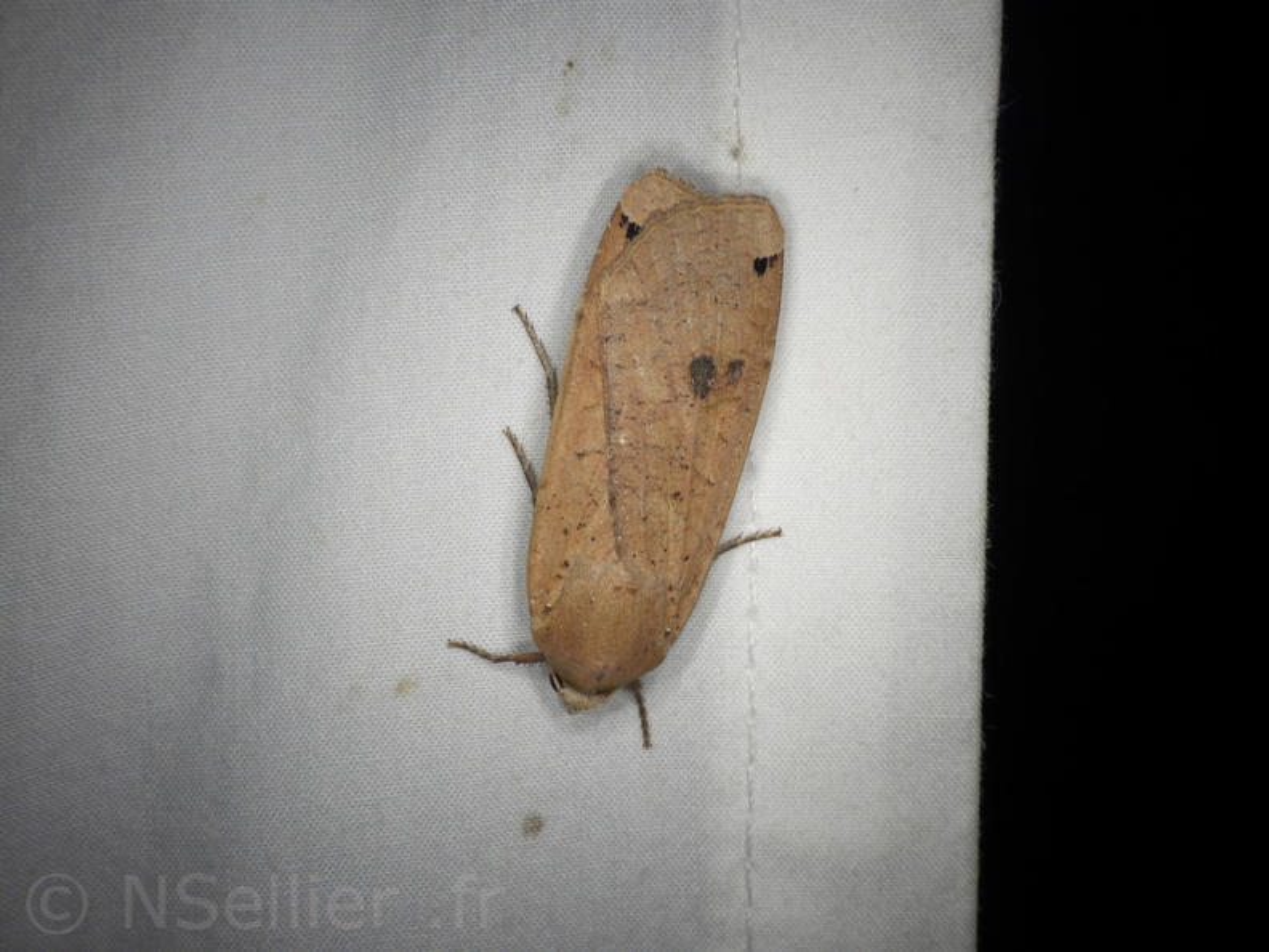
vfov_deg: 41.8
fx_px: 1246
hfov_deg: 54.0
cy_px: 476
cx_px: 634
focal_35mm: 34
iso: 125
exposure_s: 1/200
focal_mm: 6.1
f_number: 4.6
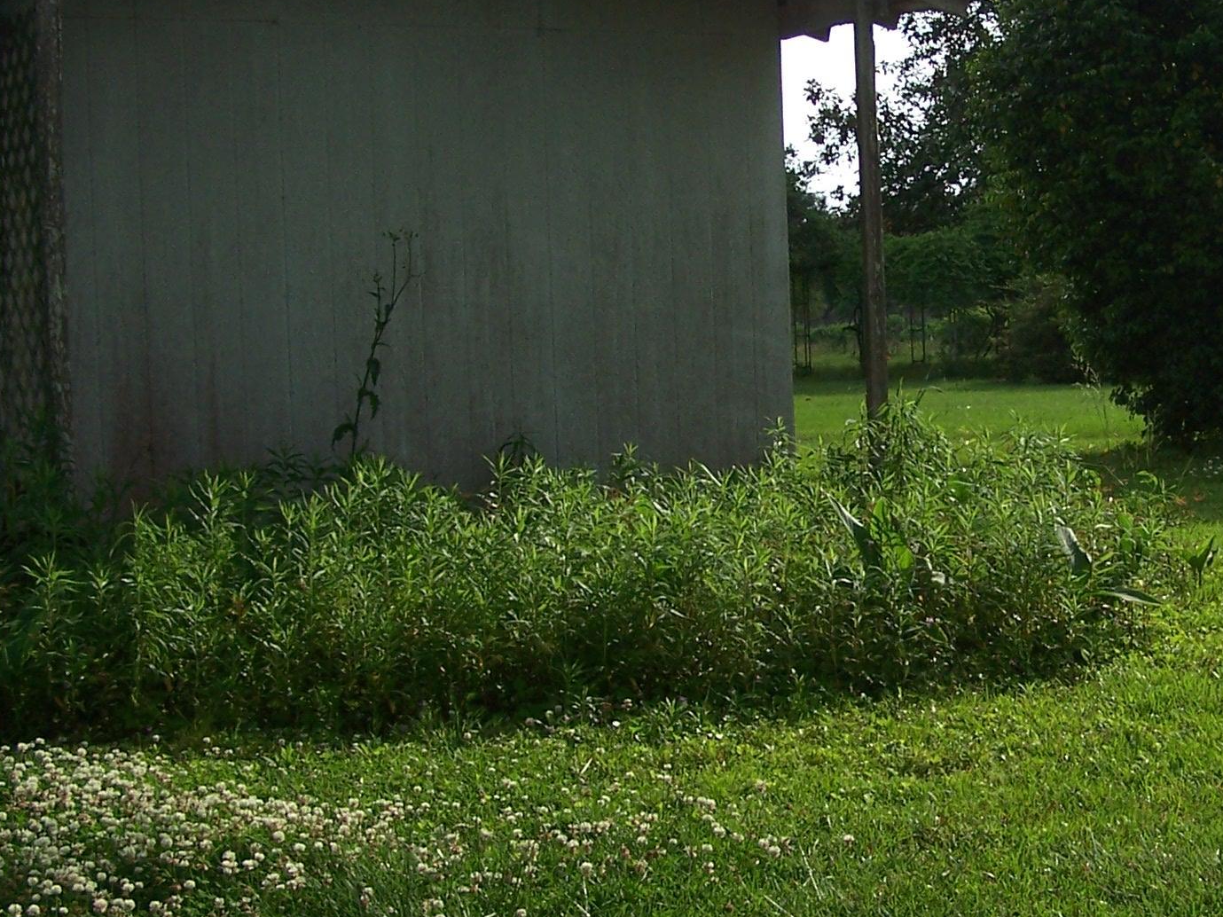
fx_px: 2508
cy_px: 337
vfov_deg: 20.7
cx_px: 979
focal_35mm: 71
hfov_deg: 26.9
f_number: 2.8
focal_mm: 6.3
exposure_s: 1/1000
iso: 80
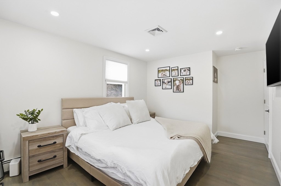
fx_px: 125
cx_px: 140
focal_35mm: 16
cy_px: 93
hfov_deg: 96.8
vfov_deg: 73.6
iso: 800
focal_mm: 16
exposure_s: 1/400
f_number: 7.1
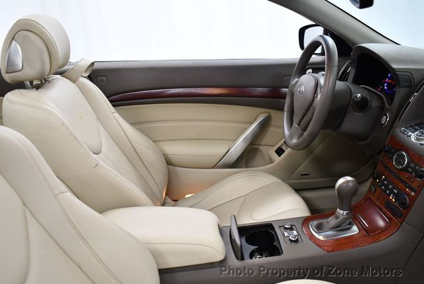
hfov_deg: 53.1
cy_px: 142
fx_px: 424
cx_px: 212
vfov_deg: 36.9
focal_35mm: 36
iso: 1100
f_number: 3.5
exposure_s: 1/125
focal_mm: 18
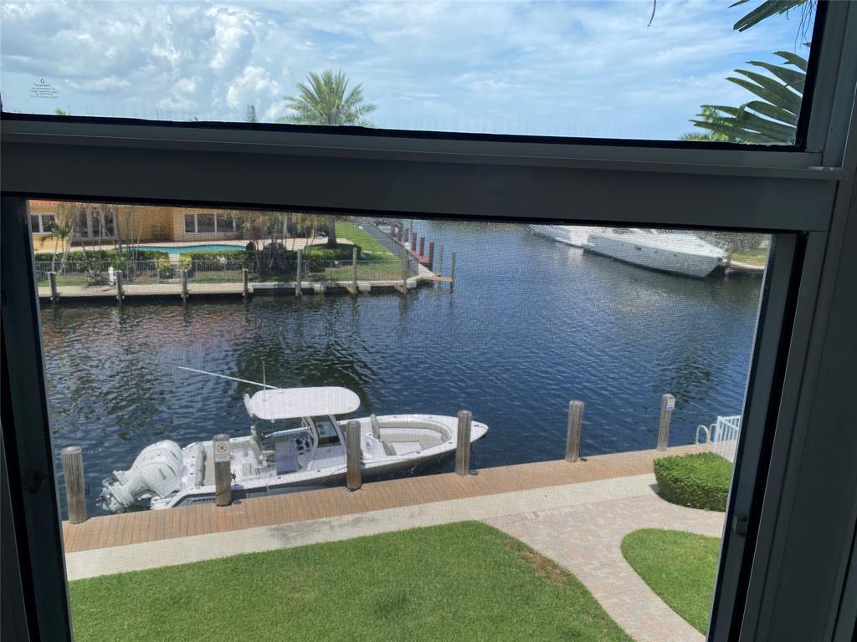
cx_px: 428
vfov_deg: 53.1
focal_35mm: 26
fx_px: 644
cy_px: 321
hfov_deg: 67.3
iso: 32
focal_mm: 4.25
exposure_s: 1/1232
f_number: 1.8
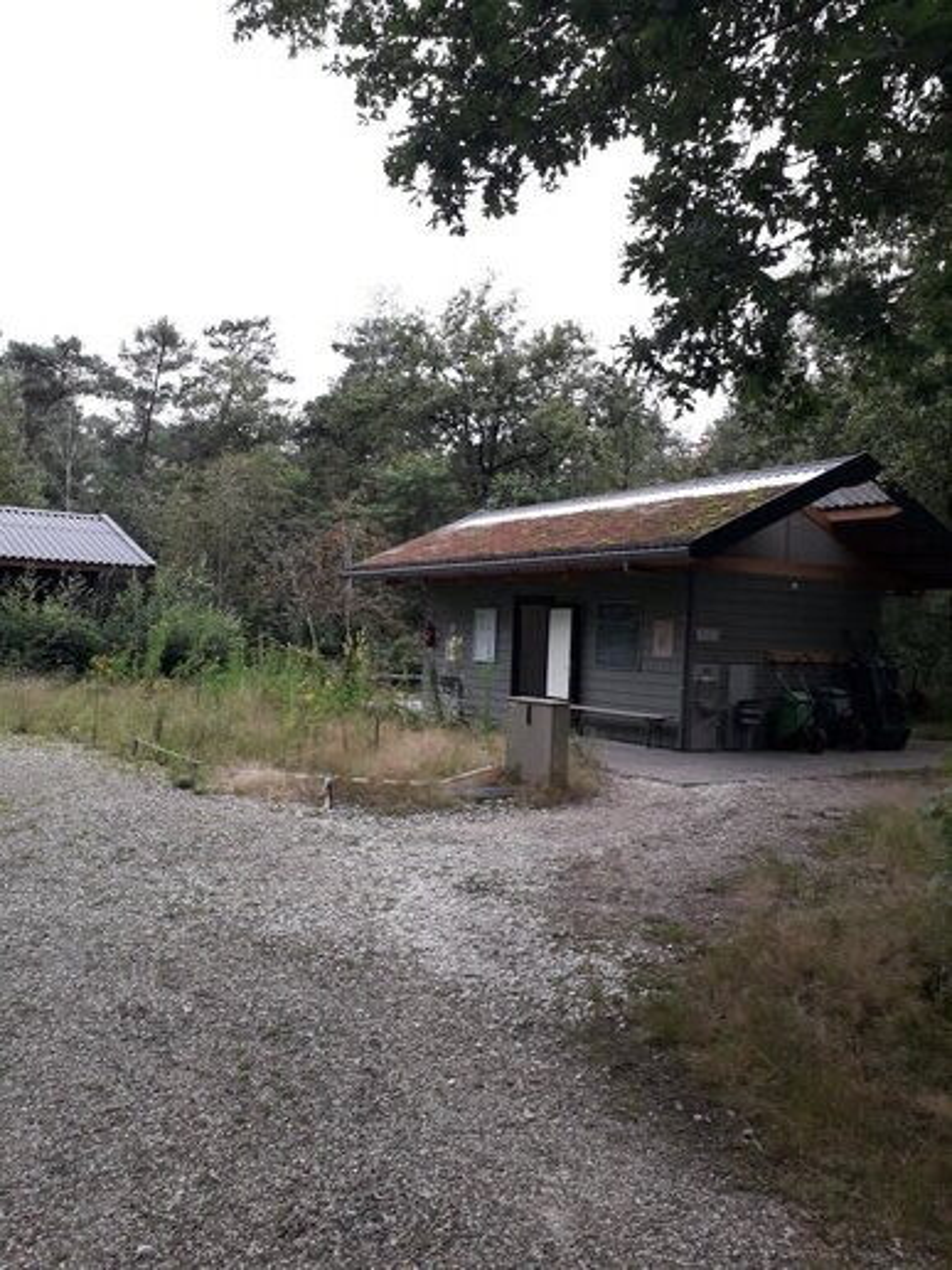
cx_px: 476
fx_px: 990
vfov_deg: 65.3
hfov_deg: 51.4
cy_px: 635
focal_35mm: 27
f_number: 1.9
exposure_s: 1/212
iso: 40
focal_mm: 3.6
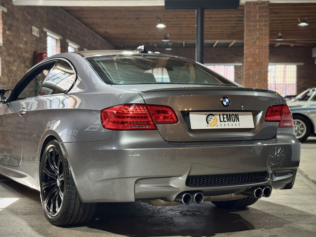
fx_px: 557
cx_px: 136
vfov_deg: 24.0
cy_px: 107
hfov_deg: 31.6
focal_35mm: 61
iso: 250
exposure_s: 1/33
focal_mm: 6.76
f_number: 1.78
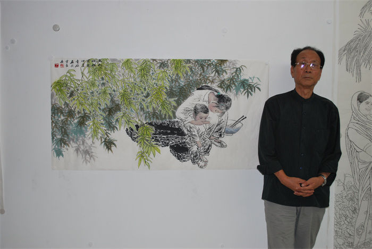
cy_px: 124
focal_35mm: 39
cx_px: 186
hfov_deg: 49.5
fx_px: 403
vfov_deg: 34.3
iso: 200
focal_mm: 26
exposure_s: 1/60
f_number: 4.5
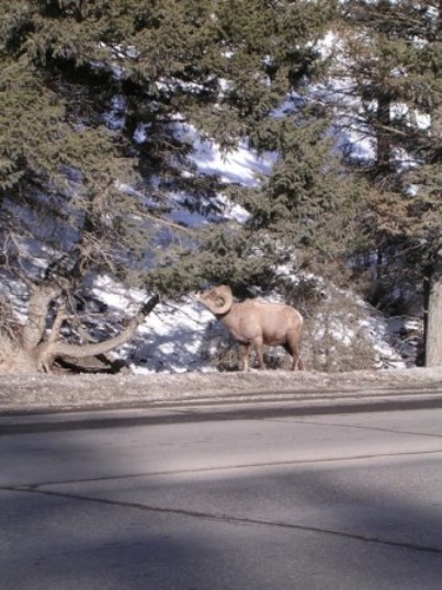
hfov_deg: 12.9
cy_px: 295
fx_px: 1959
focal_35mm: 115
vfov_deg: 17.1
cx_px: 221
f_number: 4.9
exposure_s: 1/250
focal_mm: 17.4
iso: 100
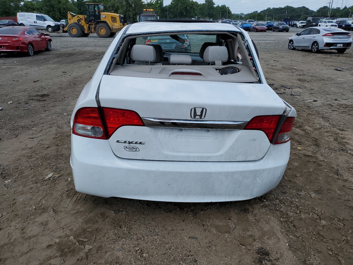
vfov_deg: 53.1
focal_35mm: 26
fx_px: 265
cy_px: 132
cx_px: 176
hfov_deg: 67.3
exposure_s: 1/5000
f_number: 1.5
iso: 50
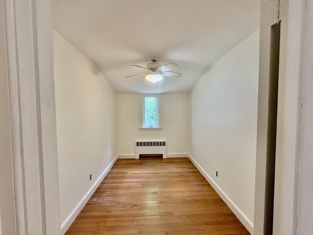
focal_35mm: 14
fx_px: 127
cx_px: 156
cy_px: 118
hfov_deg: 102.1
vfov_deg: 85.7
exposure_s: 1/120
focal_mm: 2.22
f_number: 2.2
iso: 400
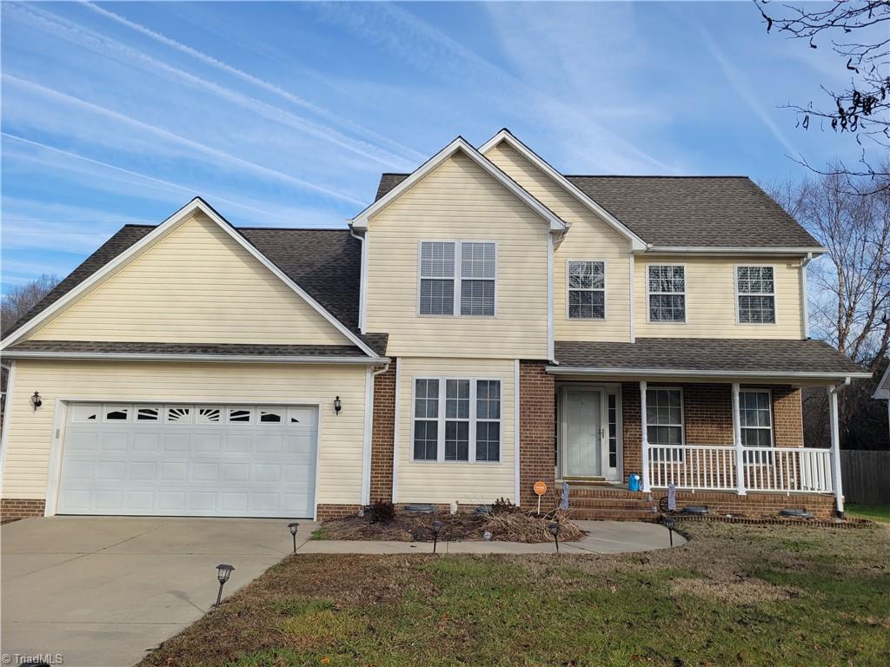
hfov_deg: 67.3
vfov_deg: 53.1
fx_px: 668
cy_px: 334
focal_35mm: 26
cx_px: 445
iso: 40
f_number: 1.8
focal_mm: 5.4
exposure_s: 1/1505
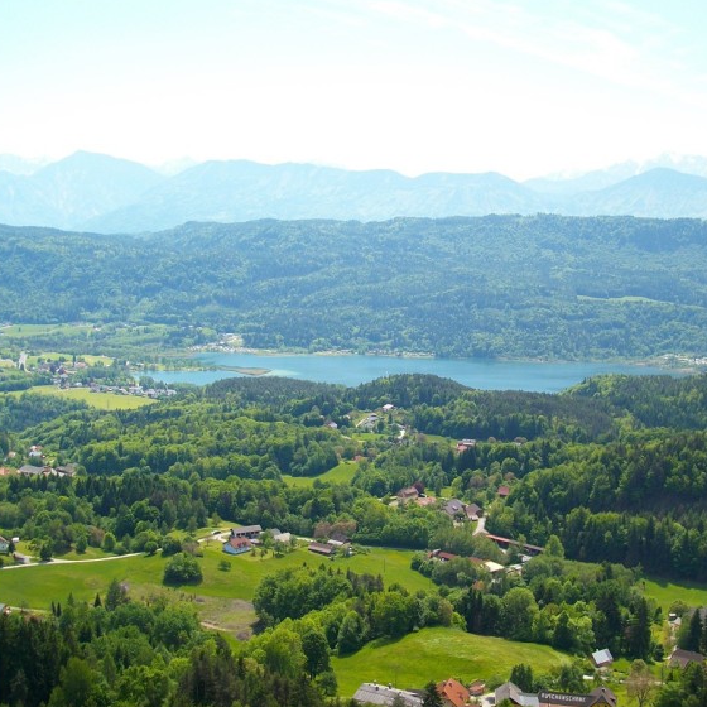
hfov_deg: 32.2
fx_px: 1225
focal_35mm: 53
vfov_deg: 32.2
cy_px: 371
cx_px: 388
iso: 80
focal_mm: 7.1
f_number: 3.2
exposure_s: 1/492
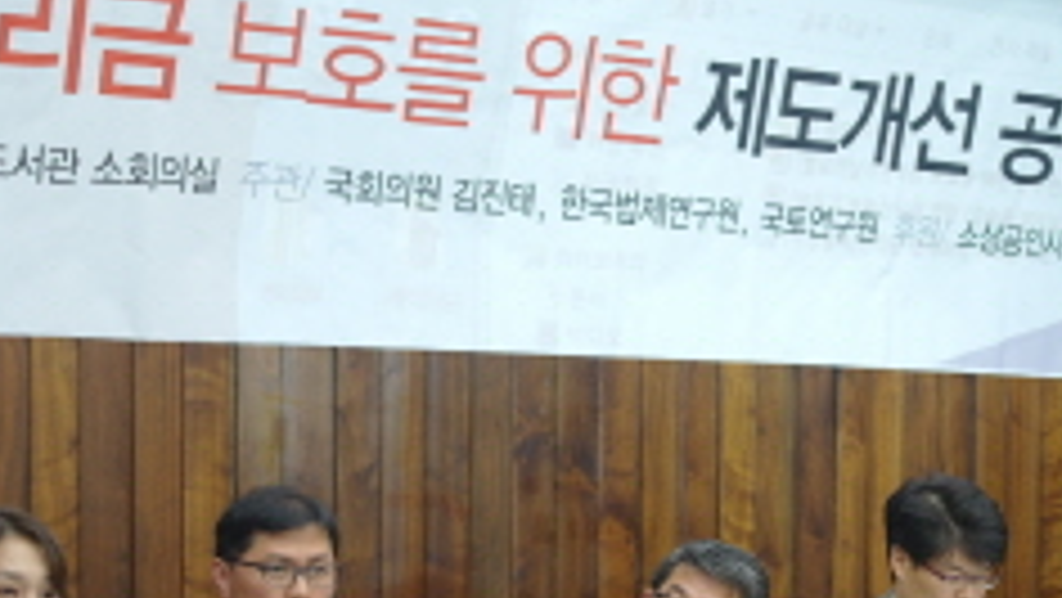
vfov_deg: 11.8
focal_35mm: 102
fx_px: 2874
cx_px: 886
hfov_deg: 20.6
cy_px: 510
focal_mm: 30
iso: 160
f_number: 2
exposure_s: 1/50
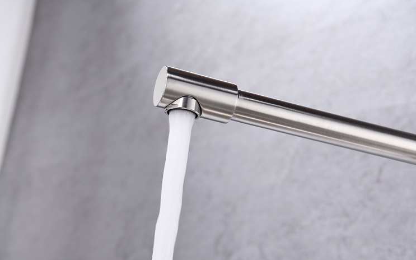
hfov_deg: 28.6
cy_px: 137
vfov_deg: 18.1
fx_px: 816
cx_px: 209
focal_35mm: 72
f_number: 10
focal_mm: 70
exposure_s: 1/100
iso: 100
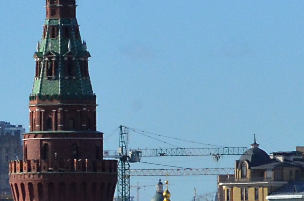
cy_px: 137
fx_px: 5312
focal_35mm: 630
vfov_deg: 2.2
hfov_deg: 3.3
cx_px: 458
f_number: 18
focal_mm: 85
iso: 1600
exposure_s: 1/1250
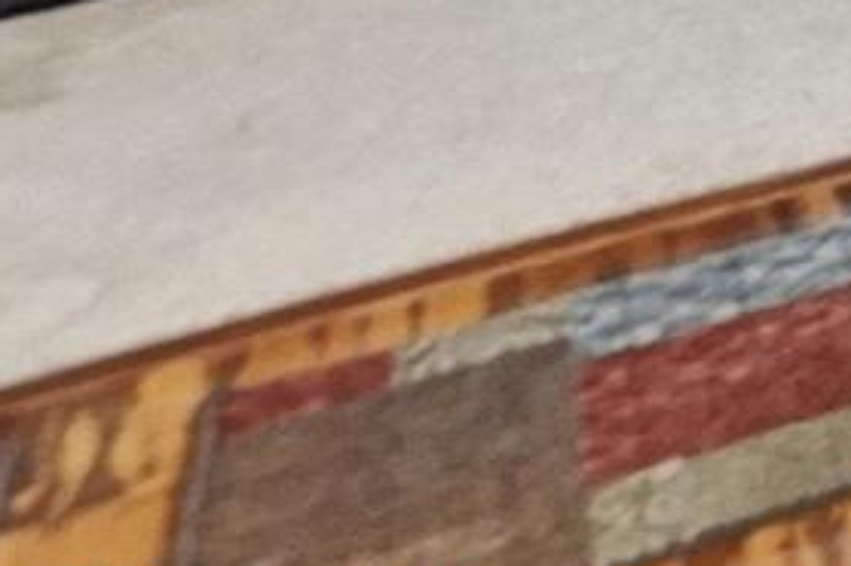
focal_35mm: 108
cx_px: 3027
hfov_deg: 9.4
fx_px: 2551
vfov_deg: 9.4
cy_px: -1224
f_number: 5.6
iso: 125
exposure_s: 1/45
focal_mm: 10
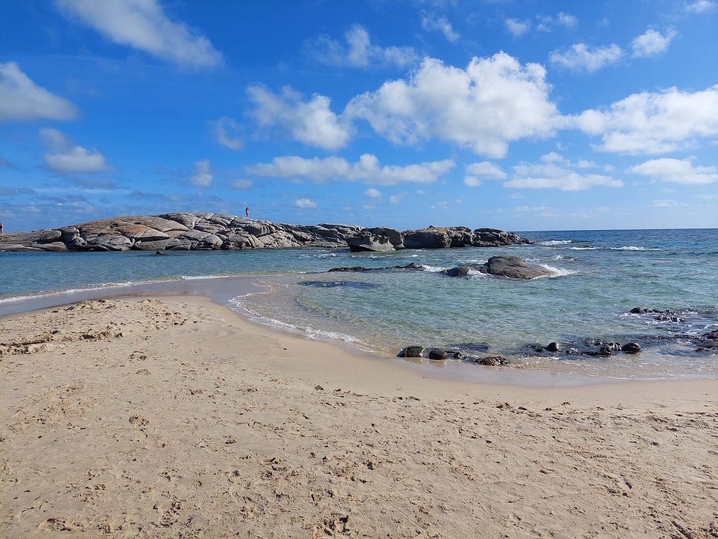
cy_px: 270
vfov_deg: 56.8
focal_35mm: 24
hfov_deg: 71.6
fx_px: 498
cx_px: 359
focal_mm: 5.23
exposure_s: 1/3157
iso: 40
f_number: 1.8
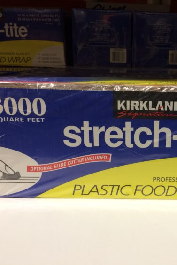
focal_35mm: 41
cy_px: 132
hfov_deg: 31.5
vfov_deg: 47.4
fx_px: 302
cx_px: 150
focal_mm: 4.15
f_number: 2.2
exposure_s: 1/30
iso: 80
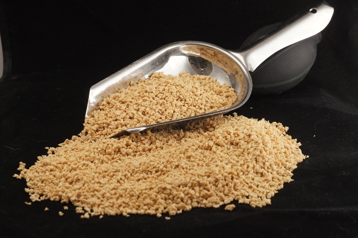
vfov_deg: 18.1
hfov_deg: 27.0
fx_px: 745
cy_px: 119
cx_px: 179
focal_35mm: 75
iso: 200
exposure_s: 1/80
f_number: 10
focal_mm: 50
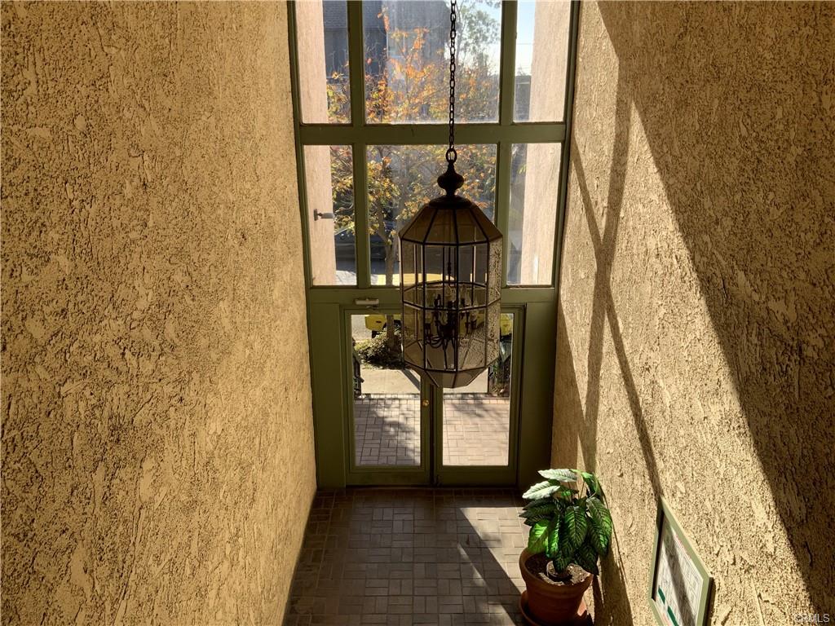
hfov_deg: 61.7
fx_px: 700
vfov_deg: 48.2
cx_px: 418
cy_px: 313
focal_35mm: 29
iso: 16
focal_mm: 3
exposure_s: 1/256
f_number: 1.8
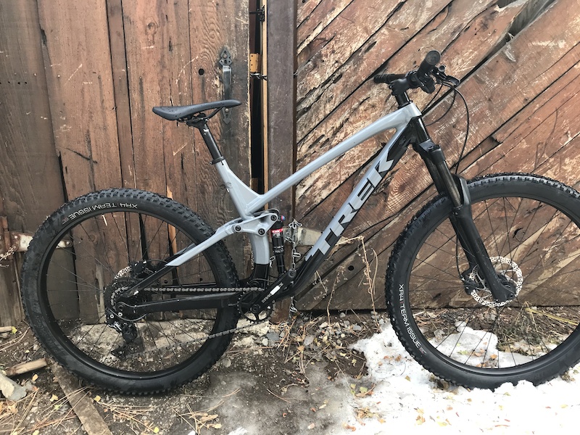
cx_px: 290
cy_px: 218
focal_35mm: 28
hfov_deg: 63.4
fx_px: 469
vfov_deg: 49.7
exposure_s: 1/120
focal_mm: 3.99
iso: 32
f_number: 1.8
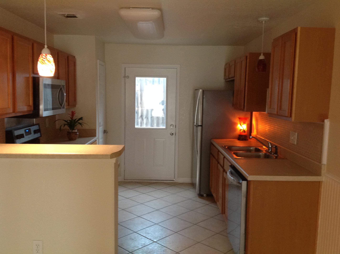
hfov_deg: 52.7
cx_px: 170
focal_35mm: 35
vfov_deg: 40.6
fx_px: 343
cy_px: 127
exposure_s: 1/15
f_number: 2.4
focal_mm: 4.28
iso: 250
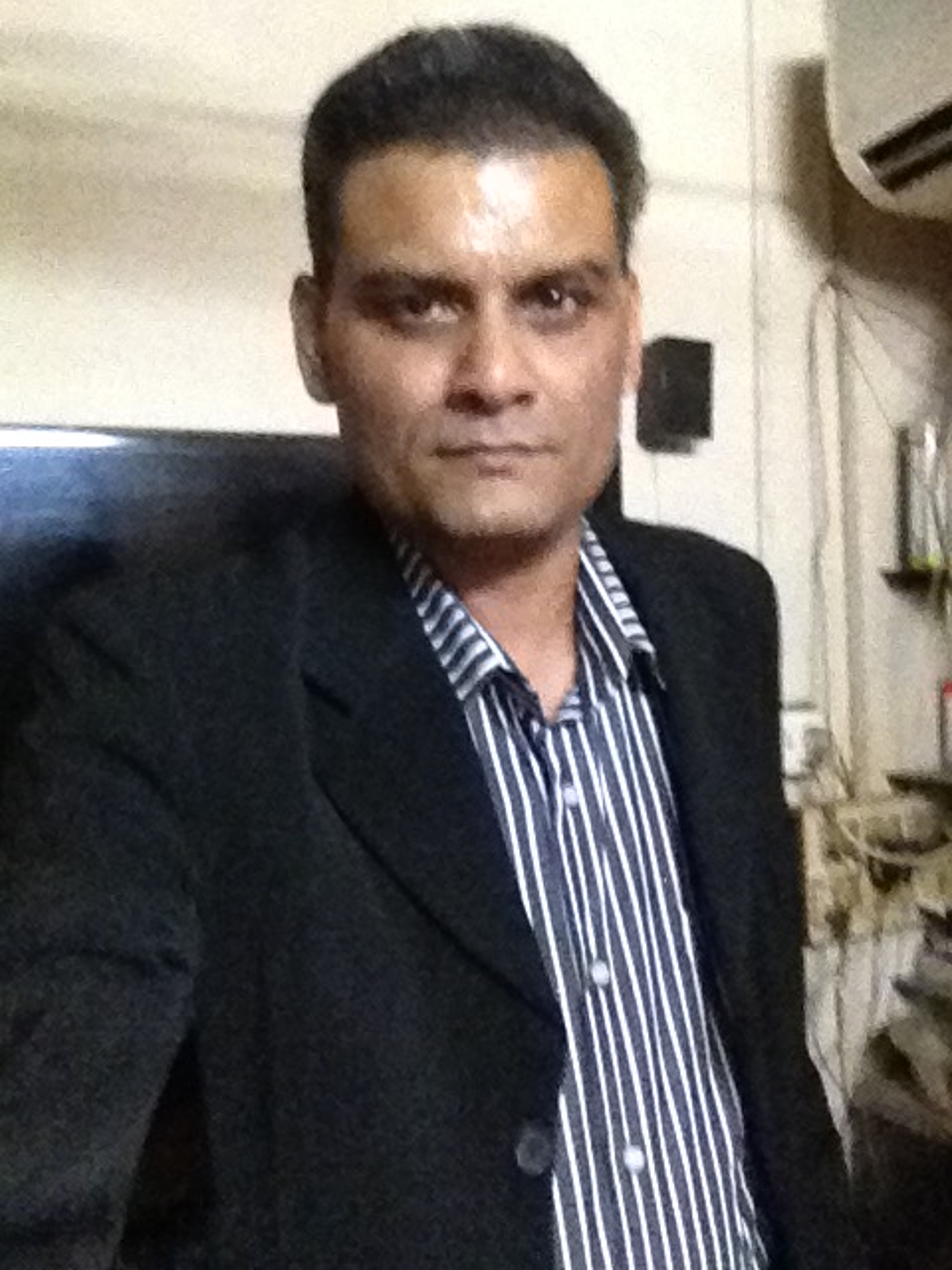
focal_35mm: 35
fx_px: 1283
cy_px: 635
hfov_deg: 40.7
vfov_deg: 52.6
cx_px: 476
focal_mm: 1.85
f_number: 2.4
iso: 1250
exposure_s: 1/24
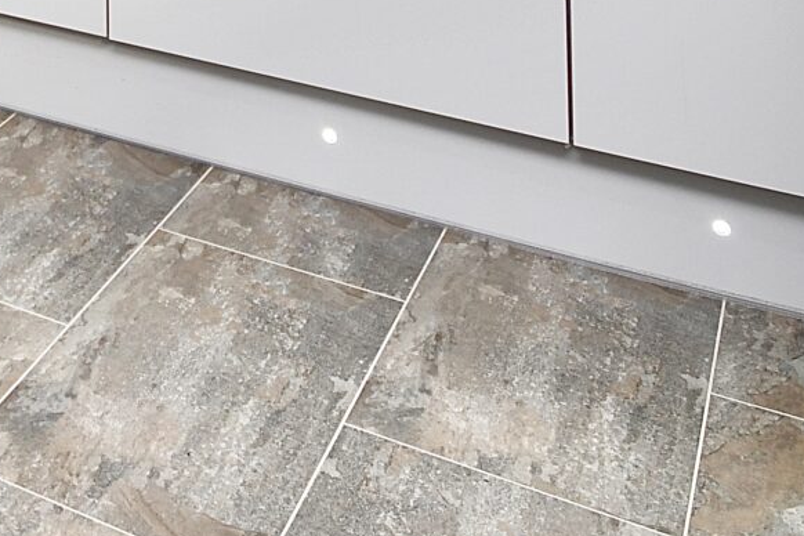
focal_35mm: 66
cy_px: -588
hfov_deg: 24.7
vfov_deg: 15.6
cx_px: -352
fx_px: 1474
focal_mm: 10
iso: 200
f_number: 4.5
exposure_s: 1/80
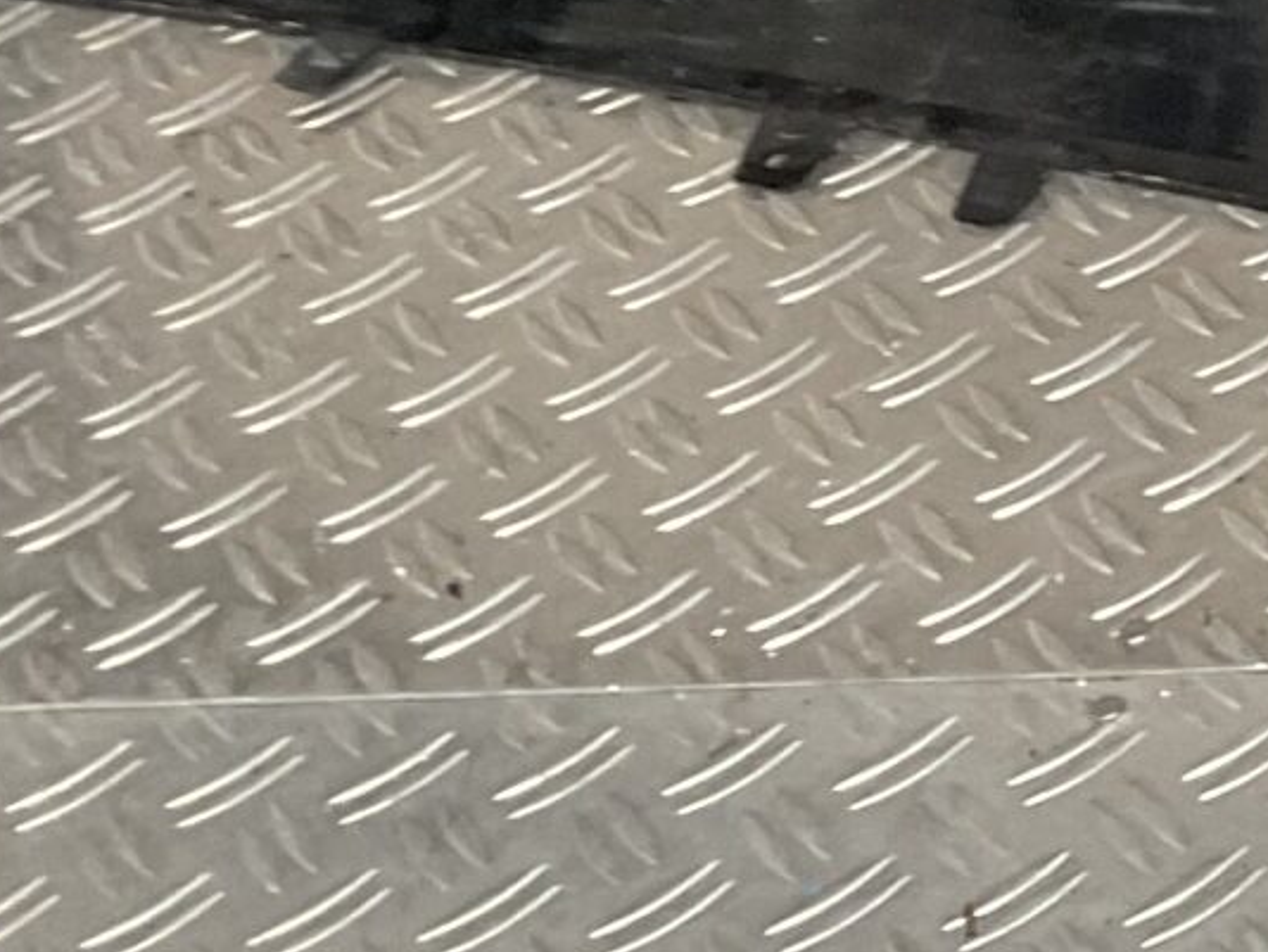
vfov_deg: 10.6
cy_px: 135
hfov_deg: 12.9
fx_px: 5094
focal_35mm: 139
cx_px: 2246
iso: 80
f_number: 1.8
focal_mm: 3
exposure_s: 1/50
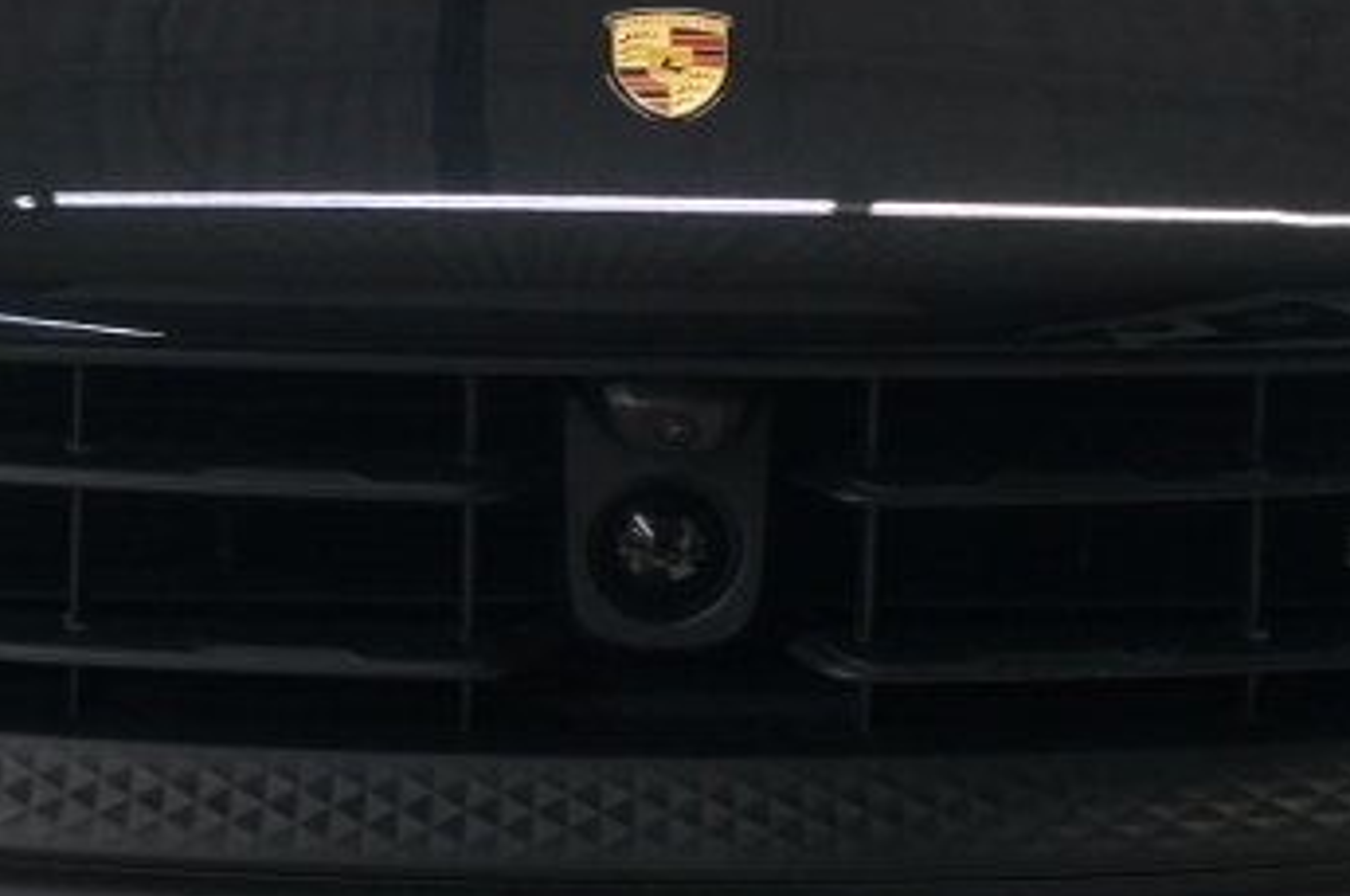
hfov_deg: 20.8
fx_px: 3670
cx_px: 622
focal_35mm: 98
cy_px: 217
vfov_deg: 13.9
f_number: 4
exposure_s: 1/40
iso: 400
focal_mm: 22
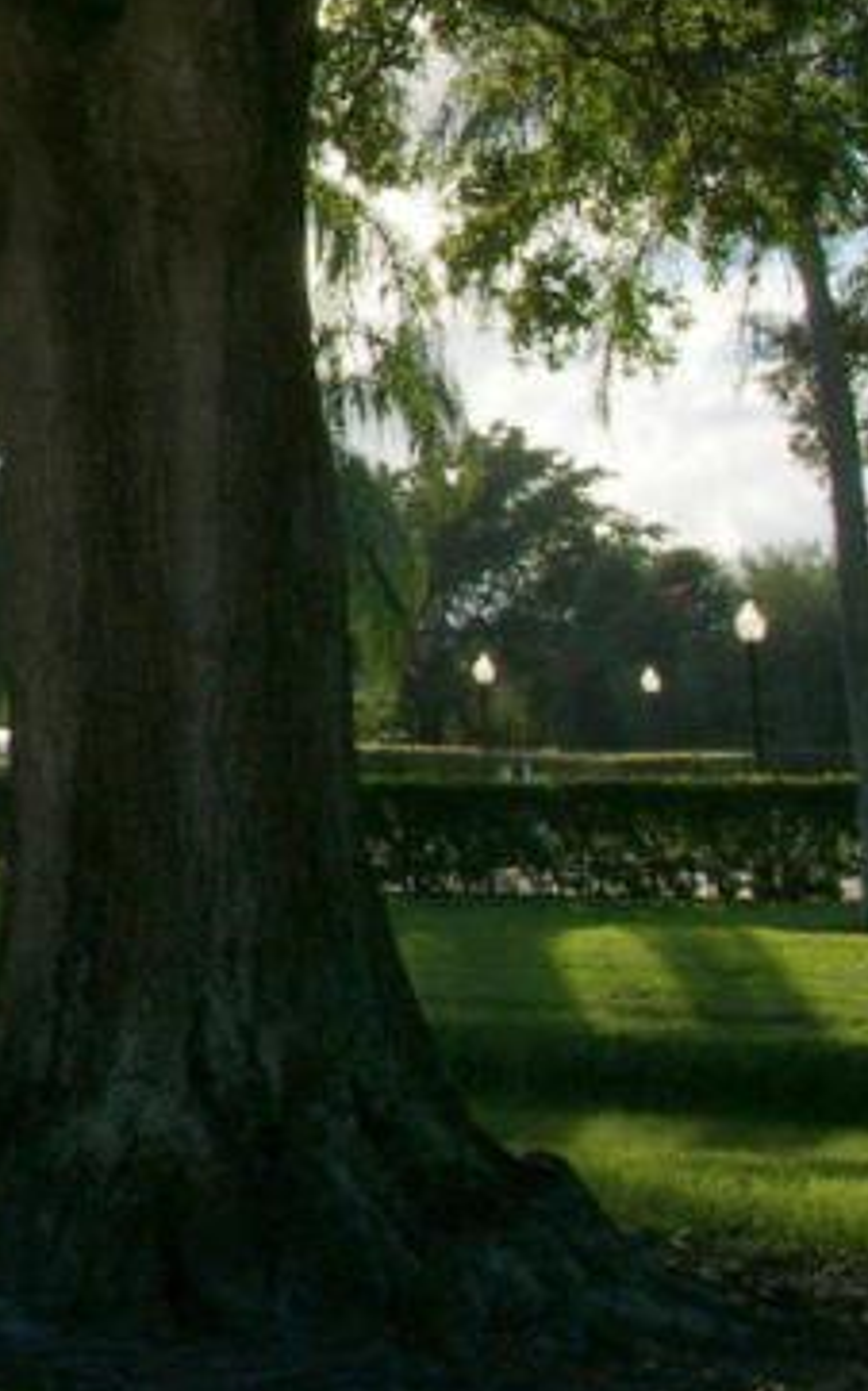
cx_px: -853
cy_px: 261
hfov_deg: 12.0
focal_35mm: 97
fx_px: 3674
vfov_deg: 21.1
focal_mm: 20
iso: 100
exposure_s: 1/250
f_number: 11
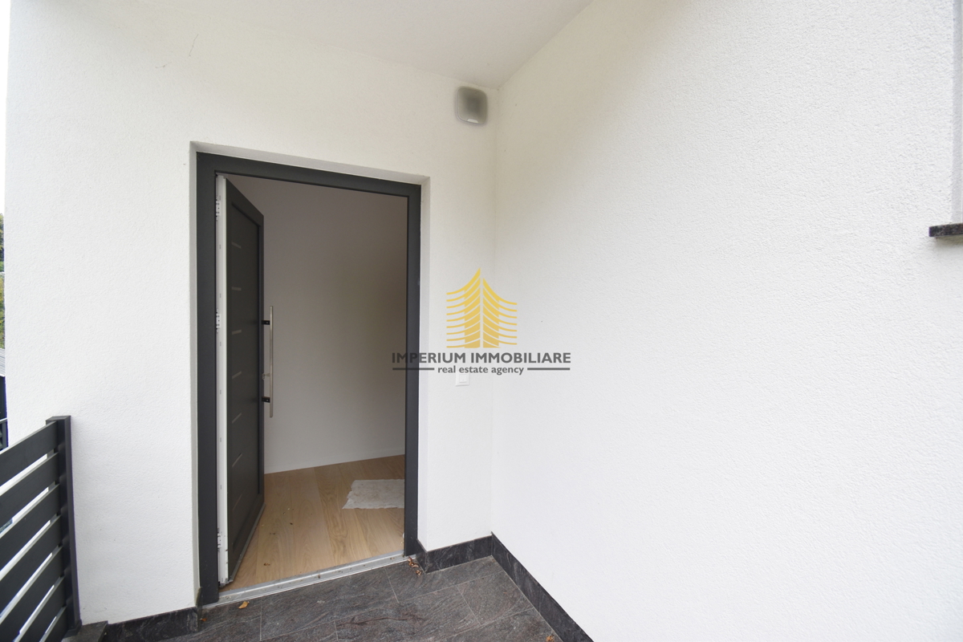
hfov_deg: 100.4
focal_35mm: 15
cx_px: 482
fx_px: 401
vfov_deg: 77.3
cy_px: 321
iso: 100
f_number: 6.3
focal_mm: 10
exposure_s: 1/160
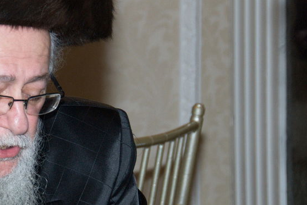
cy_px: 137
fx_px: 2203
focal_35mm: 258
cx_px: -21
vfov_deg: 5.3
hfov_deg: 7.9
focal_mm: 75
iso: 500
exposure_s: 1/125
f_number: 6.3
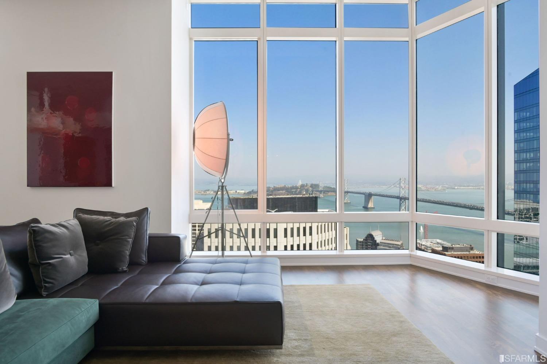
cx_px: 274
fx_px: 334
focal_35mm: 22
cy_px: 182
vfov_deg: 57.2
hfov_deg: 78.6
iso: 400
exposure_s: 1/50
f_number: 11
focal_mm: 22
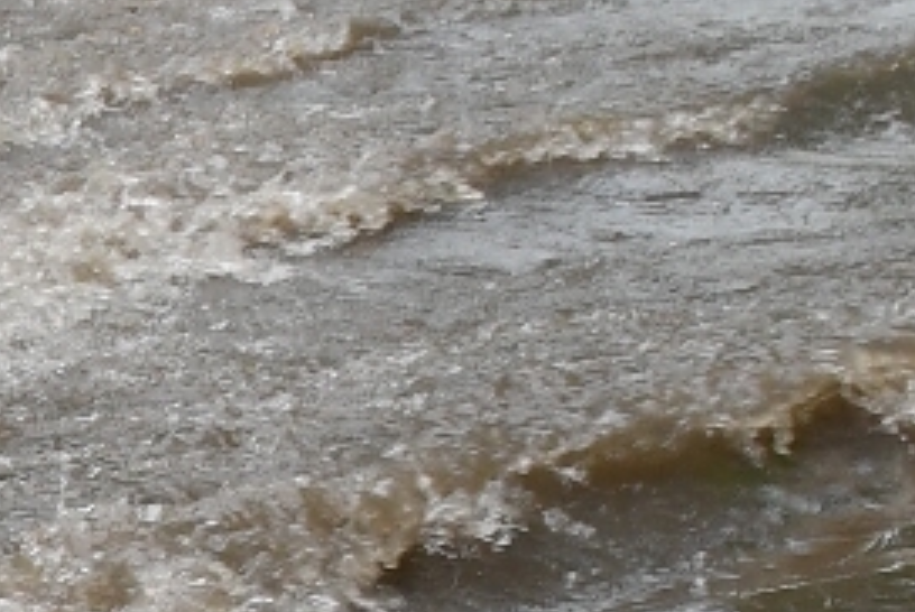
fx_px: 6005
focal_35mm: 236
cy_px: 720
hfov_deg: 8.2
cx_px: -1013
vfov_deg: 5.8
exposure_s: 1/200
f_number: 6.3
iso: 500
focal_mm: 23
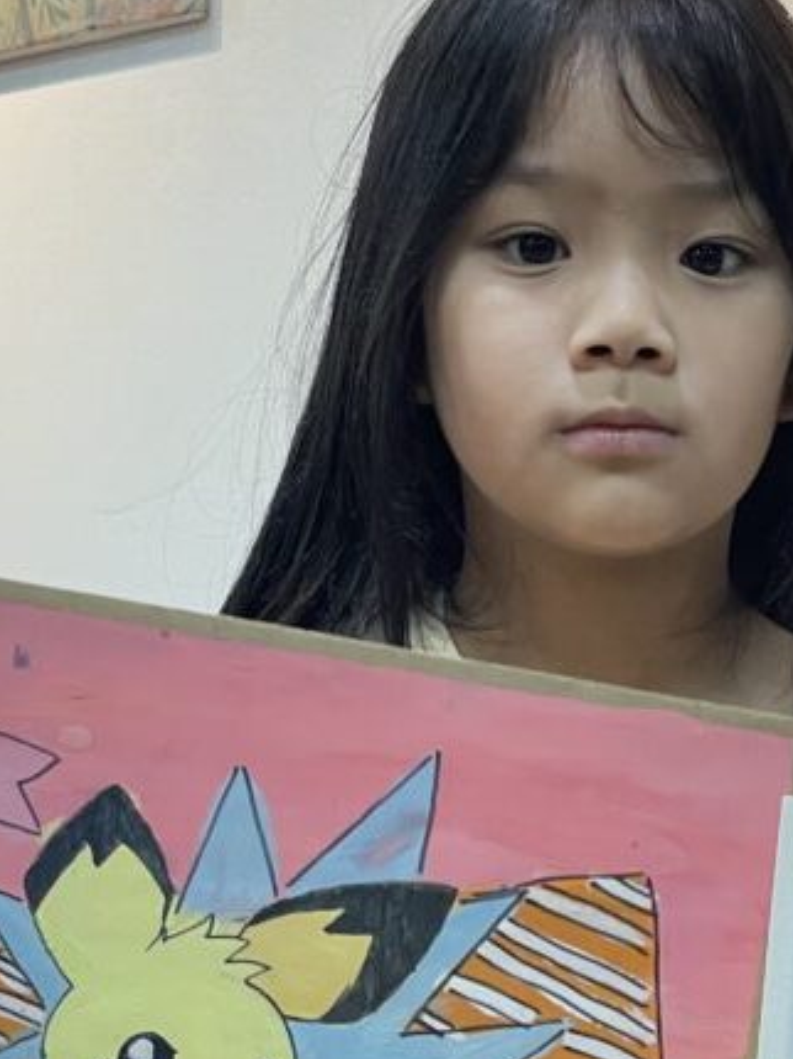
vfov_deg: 16.2
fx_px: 3700
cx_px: 598
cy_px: 867
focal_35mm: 121
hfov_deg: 12.2
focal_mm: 6
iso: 160
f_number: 2
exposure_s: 1/100
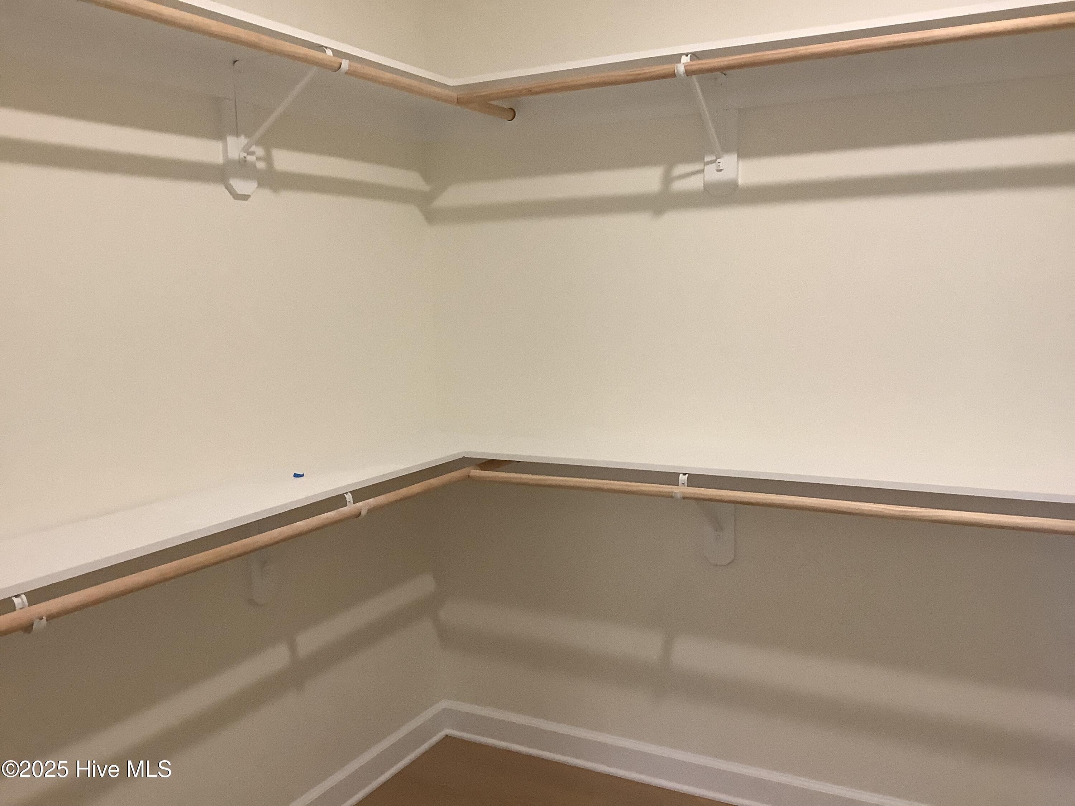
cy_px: 403
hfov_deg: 58.4
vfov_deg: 45.4
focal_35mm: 31
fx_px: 963
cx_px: 538
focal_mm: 3.3
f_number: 2.4
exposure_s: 1/60
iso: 200
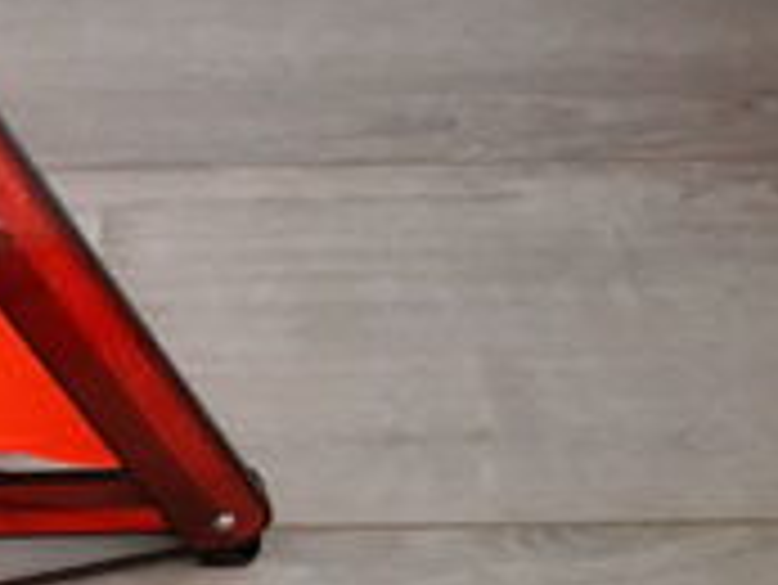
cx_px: -184
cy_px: 252
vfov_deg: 19.7
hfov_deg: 23.5
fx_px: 1687
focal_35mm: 75
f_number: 1.9
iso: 640
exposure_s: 1/20
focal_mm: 3.6
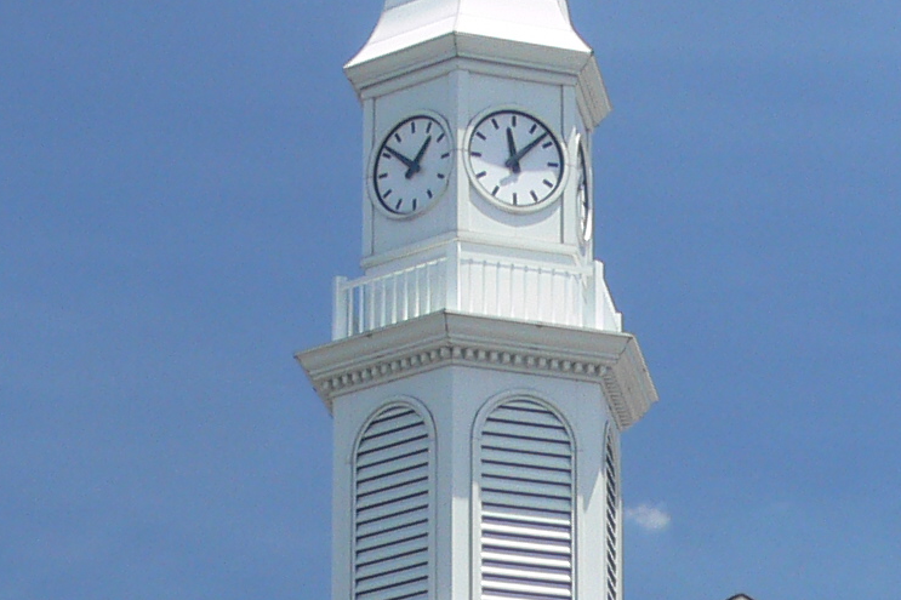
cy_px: 1244
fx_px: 4003
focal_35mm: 160
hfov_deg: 12.8
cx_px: 535
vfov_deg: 8.1
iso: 80
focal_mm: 7.4
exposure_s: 1/100
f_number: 4.5
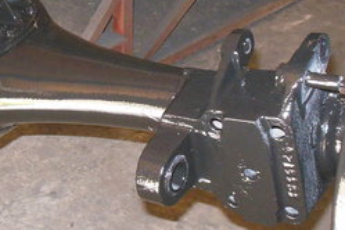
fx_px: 700
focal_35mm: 73
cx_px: 42
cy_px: 89
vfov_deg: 18.6
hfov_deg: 26.9
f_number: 3.2
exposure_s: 1/25
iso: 500
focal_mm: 4.5
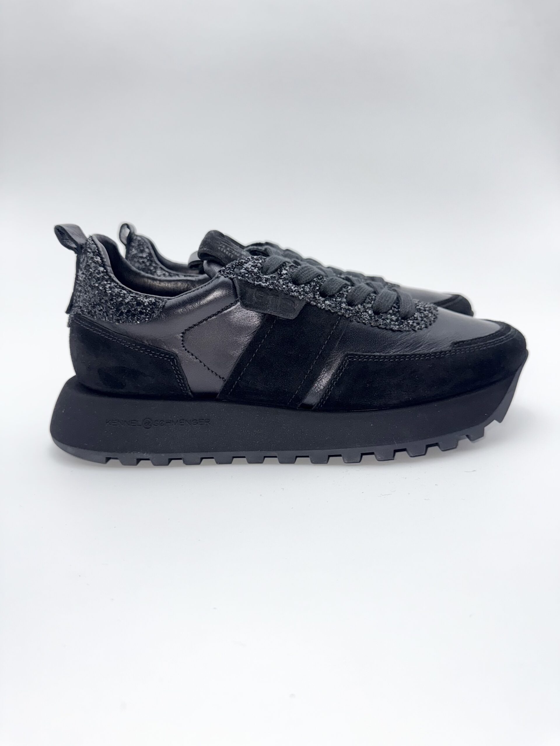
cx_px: 280
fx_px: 518
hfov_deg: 56.8
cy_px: 373
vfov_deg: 71.6
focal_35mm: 24
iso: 200
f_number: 1.78
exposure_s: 1/1156
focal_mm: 6.76
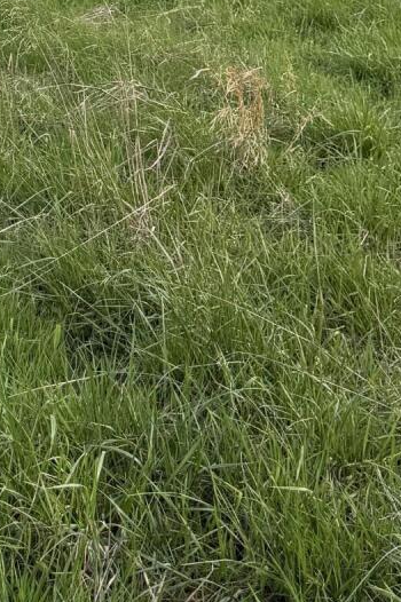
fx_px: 1589
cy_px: -101
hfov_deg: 14.1
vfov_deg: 20.2
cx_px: -19
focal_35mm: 95
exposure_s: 1/3425
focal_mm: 6.76
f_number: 1.78
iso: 80
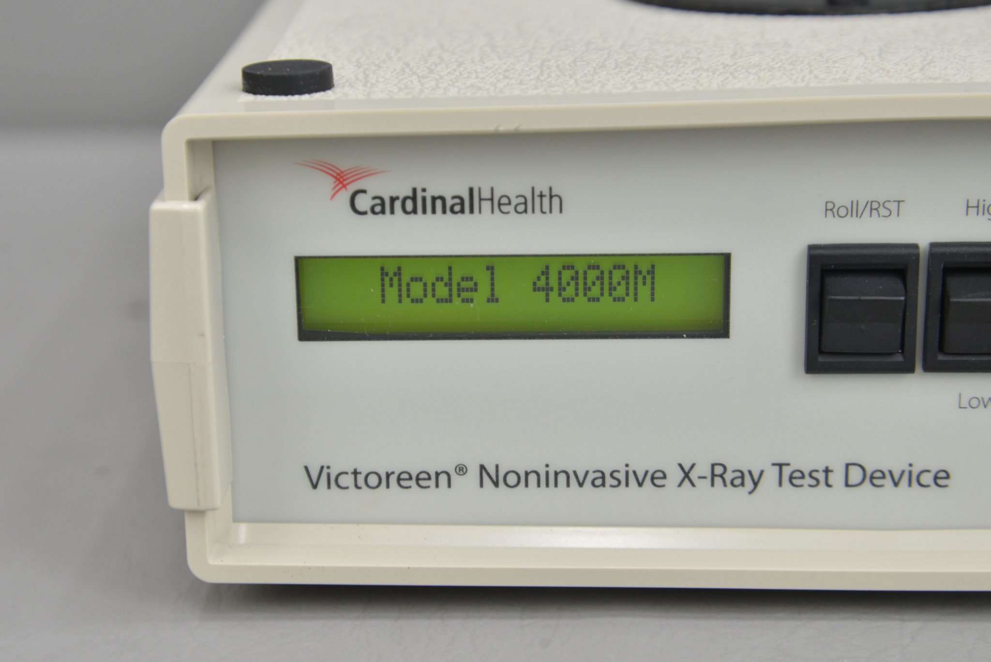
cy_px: 331
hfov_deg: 23.9
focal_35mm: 85
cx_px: 496
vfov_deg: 16.1
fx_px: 2341
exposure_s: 1/80
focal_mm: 85
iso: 1000
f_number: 7.1
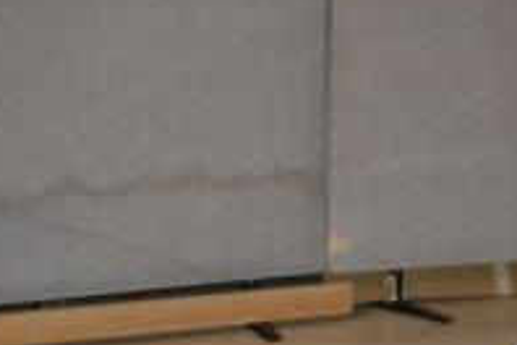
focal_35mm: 131
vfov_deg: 10.4
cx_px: 567
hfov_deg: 15.3
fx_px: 1876
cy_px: 314
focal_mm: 27
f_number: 3.8
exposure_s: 1/60
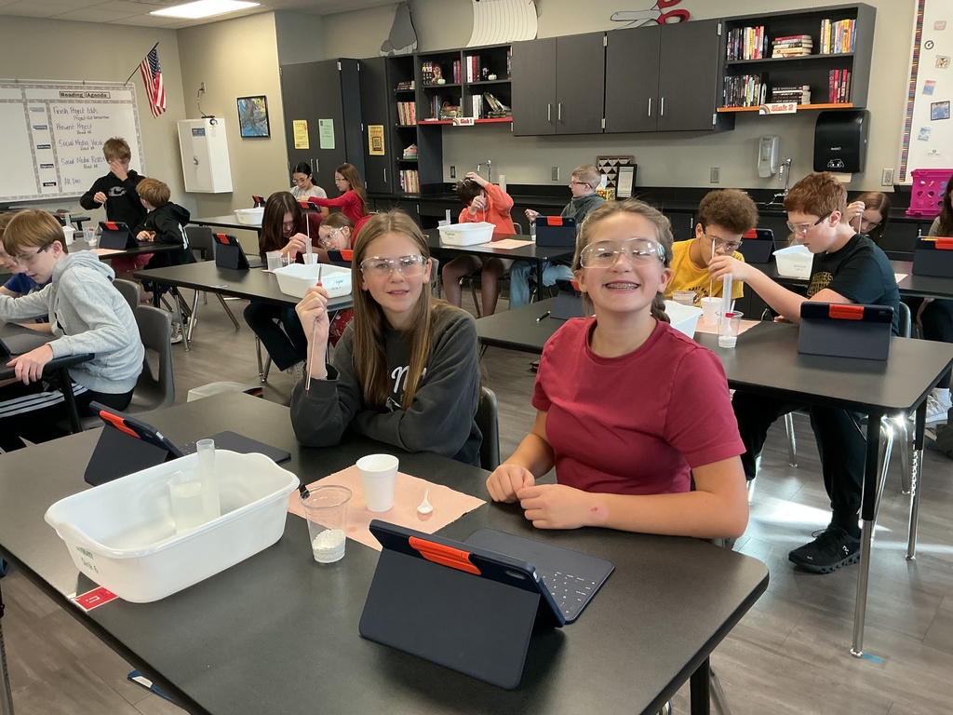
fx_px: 798
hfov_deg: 61.7
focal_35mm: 29
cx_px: 476
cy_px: 358
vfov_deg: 48.2
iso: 100
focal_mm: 3
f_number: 1.8
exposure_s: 1/60
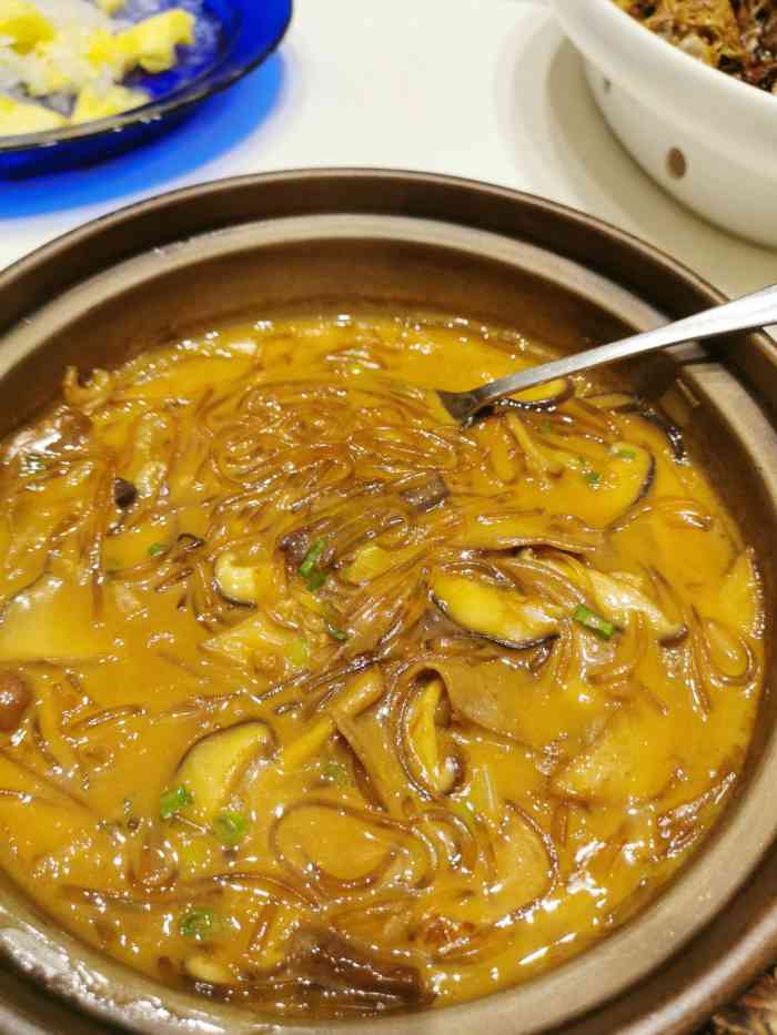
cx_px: 388
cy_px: 518
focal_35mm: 27
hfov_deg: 51.4
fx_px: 808
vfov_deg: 65.3
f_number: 1.8
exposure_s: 1/100
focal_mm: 5.58
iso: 160
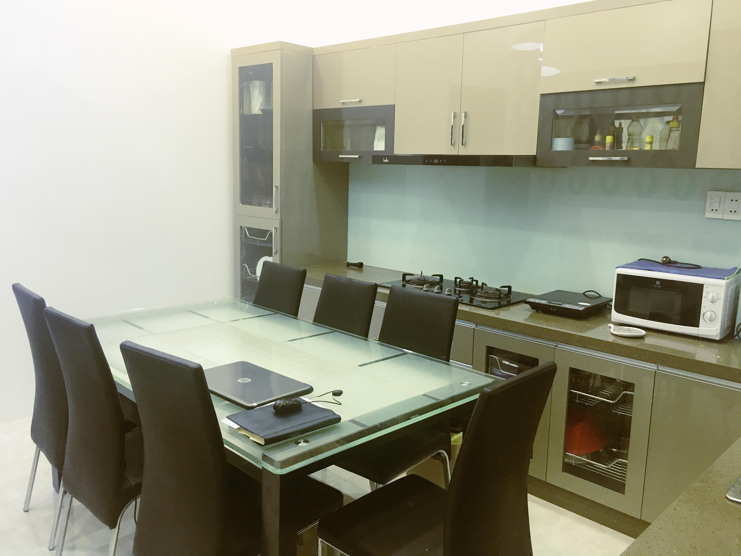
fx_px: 621
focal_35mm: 29
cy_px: 278
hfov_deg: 61.7
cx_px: 370
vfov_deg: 48.2
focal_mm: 4.15
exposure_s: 1/33
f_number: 2.2
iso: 125
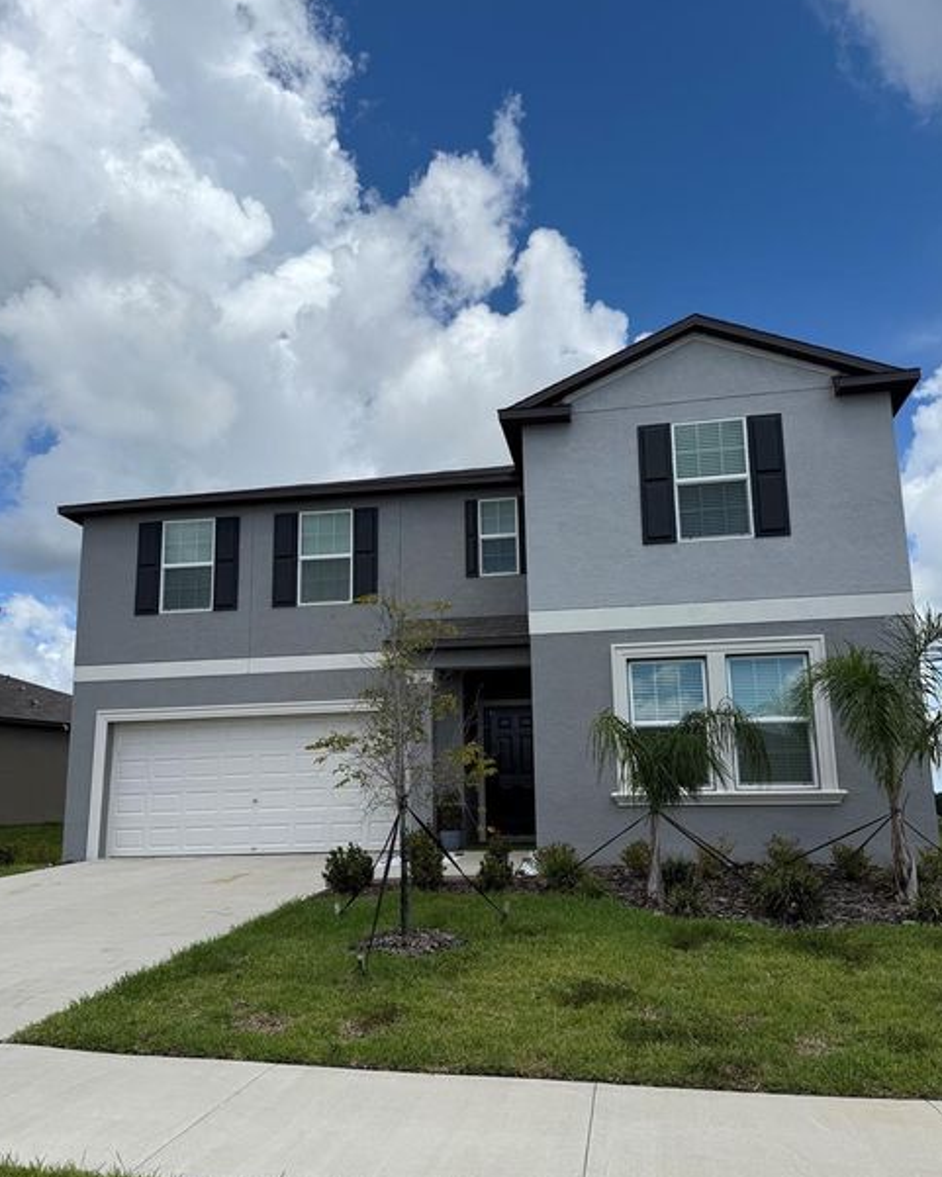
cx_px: 472
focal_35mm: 26
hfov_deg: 54.9
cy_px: 622
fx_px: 906
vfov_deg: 66.0
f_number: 1.78
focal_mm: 6.76
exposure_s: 1/6711
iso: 80
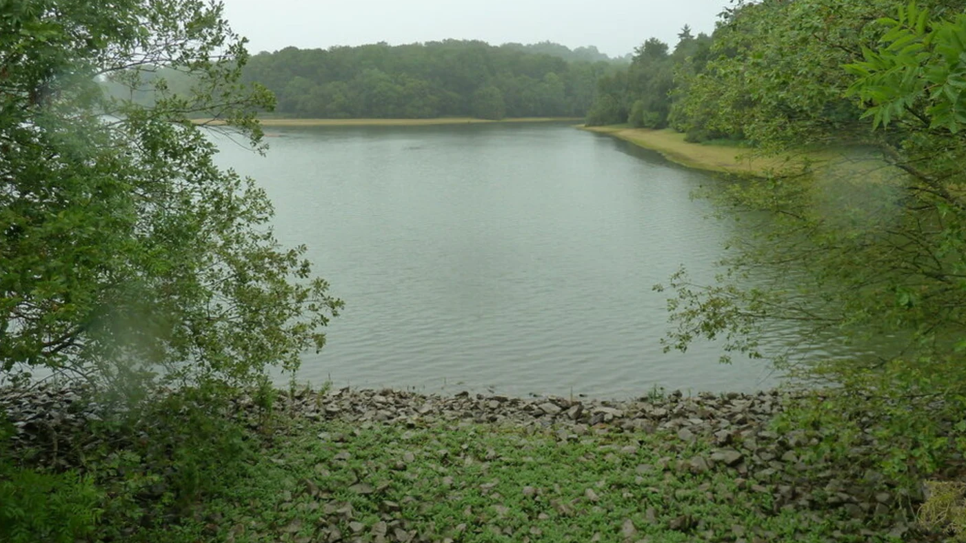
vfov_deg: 41.4
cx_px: 485
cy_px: 227
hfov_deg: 67.9
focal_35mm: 28
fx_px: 717
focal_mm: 4.1
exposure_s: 1/80
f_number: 3.3
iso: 125
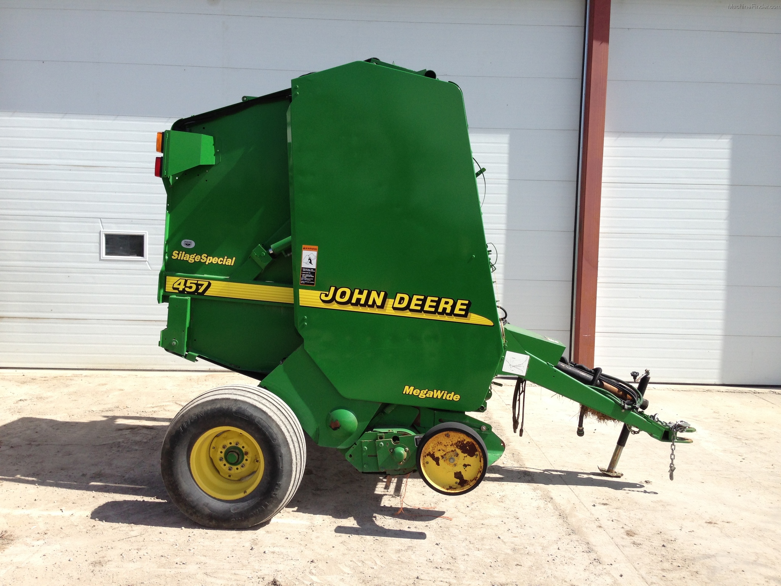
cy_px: 293
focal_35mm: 33
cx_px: 390
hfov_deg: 55.4
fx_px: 745
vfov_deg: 42.9
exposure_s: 1/1261
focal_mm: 4.13
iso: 50
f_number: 2.4
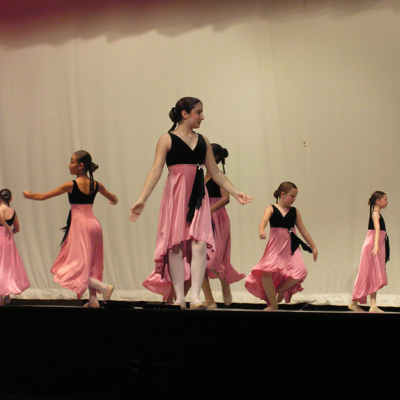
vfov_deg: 17.2
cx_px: 233
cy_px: 201
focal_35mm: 101
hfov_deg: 17.2
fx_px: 1320
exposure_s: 1/80
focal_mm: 14.1
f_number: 3.2
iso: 200
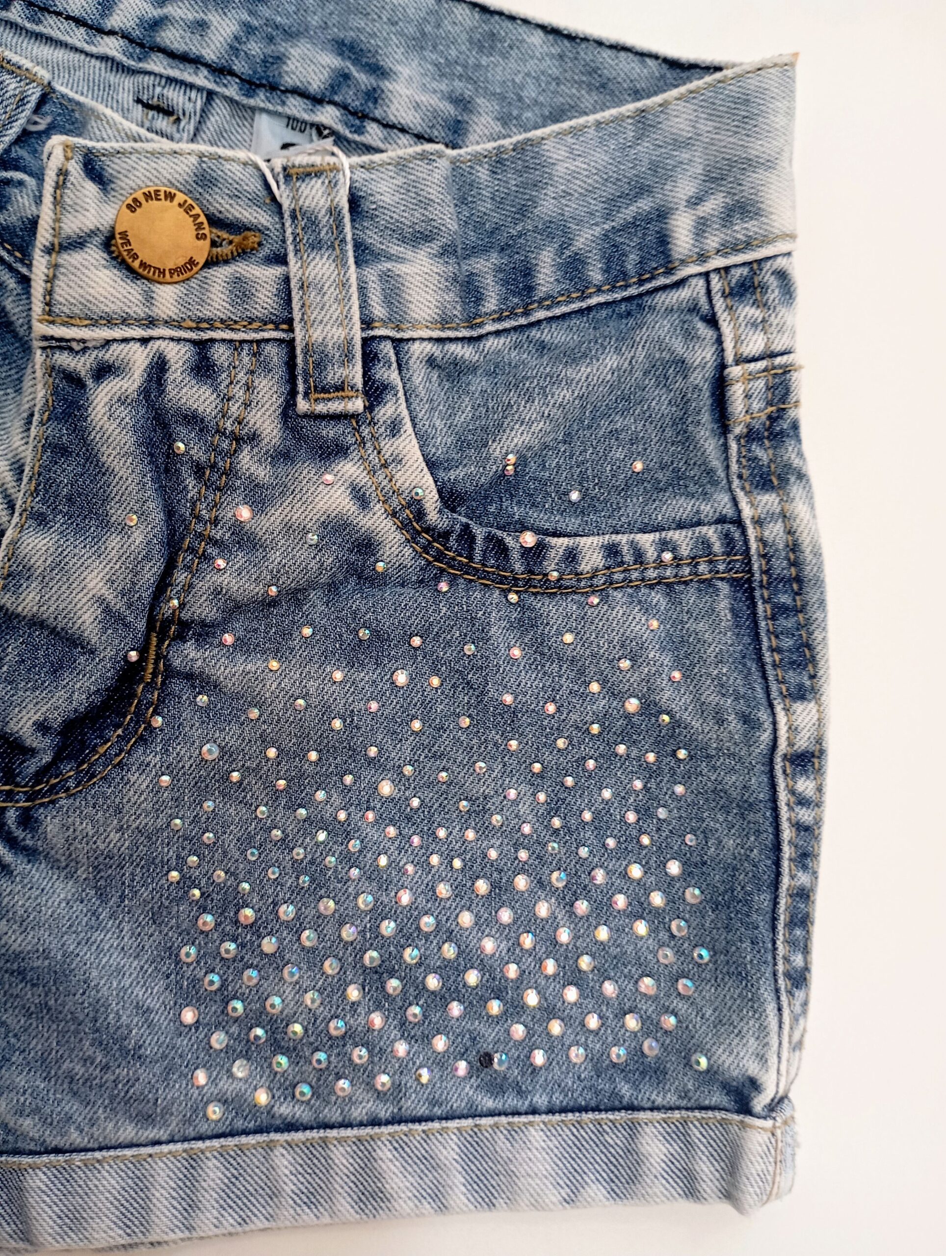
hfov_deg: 49.9
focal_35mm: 28
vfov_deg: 63.4
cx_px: 473
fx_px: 1018
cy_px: 628
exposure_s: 1/50
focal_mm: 4.27
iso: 292
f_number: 1.8
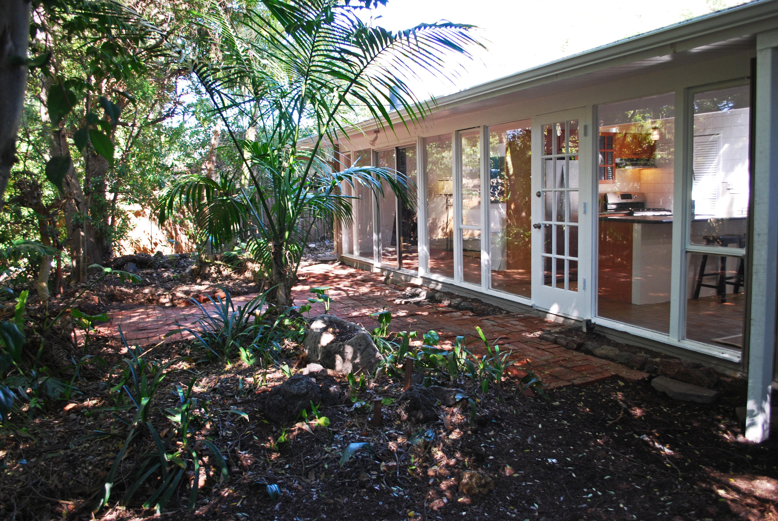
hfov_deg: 61.9
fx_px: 649
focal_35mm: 30
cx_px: 389
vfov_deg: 43.7
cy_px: 260
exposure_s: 1/40
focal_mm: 20
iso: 200
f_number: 3.8
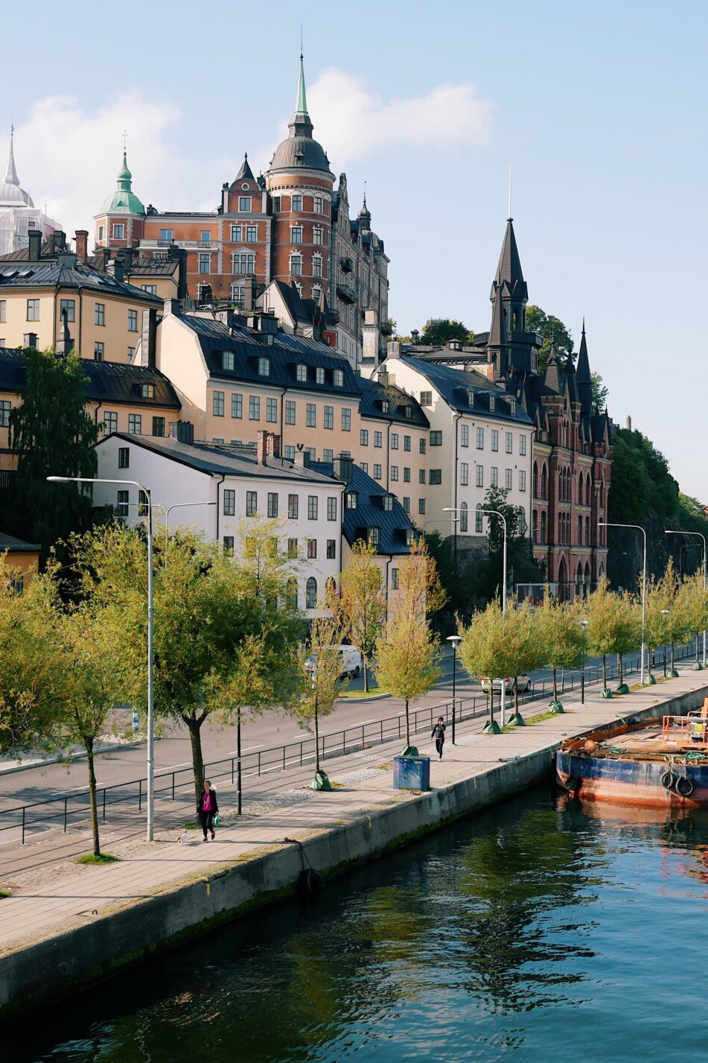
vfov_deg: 35.6
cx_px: 436
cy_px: 533
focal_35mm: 56
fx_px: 1652
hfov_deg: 24.1
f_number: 5
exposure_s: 1/800
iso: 200
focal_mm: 20
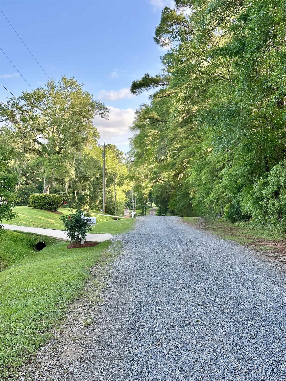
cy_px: 190
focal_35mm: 48
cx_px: 143
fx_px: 529
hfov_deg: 30.3
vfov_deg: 39.7
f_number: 1.78
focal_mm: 6.86
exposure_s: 1/450
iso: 64
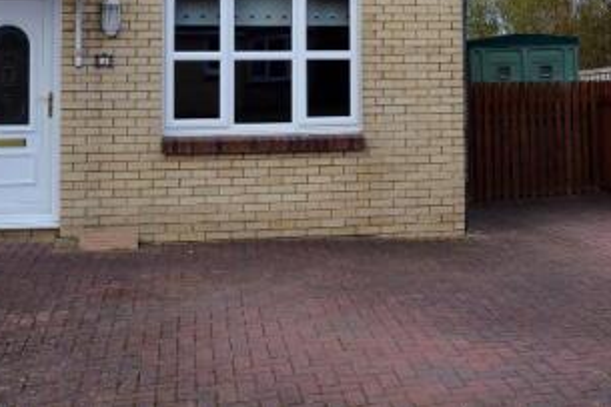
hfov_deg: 34.5
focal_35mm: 58
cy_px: -27
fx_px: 984
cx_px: 341
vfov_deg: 22.2
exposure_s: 1/160
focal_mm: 18
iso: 100
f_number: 6.3
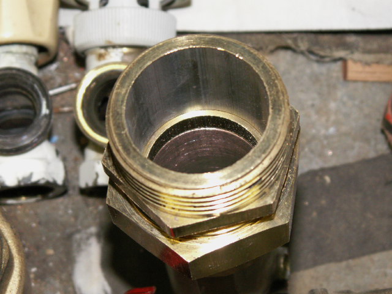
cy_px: 147
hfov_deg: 19.4
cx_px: 196
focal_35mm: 101
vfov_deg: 14.6
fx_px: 1144
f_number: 3.5
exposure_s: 1/40
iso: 160
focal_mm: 16.5
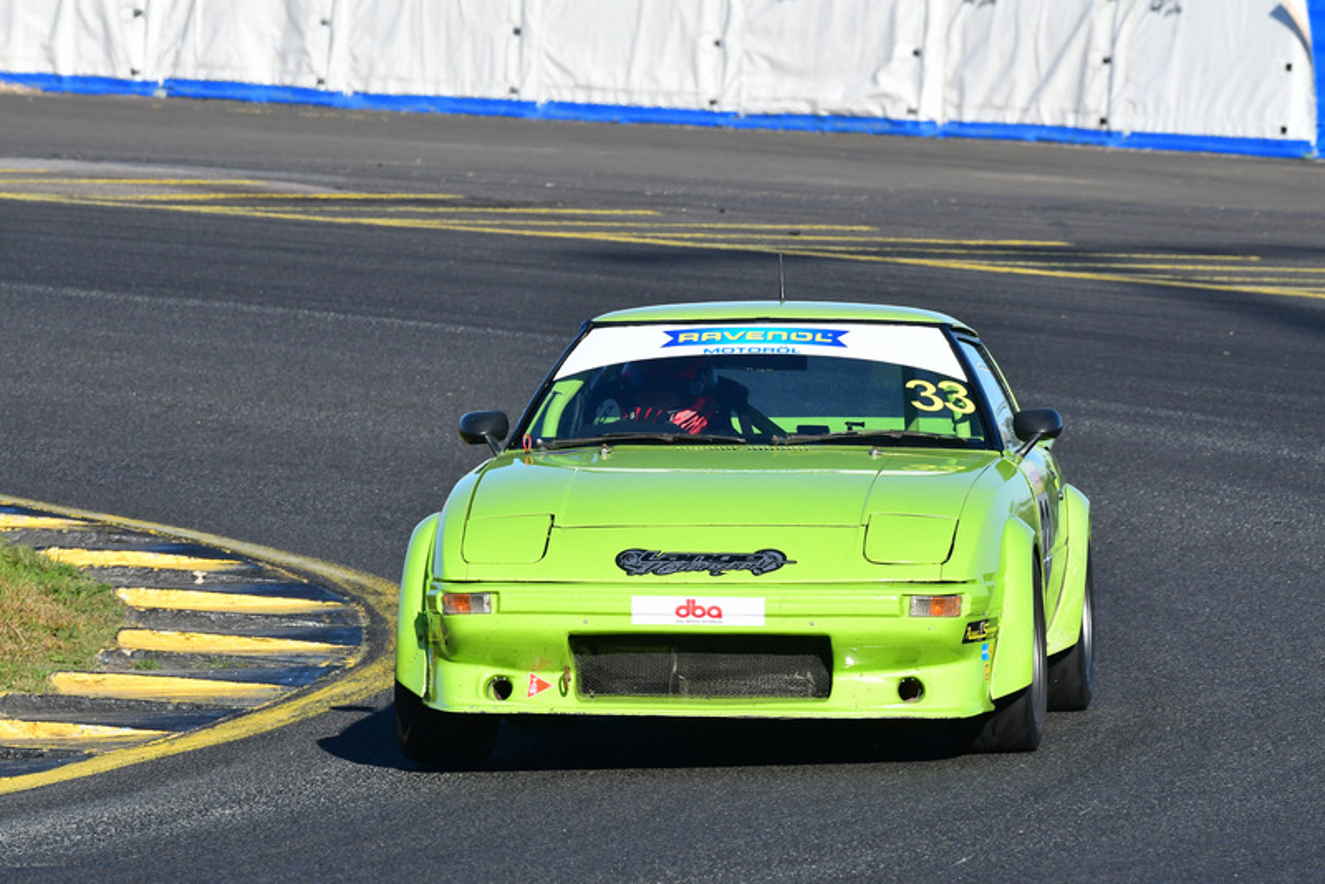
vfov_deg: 3.1
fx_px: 16568
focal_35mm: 450
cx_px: 662
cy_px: 442
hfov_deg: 4.6
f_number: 11
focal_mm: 300
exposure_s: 1/800
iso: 800
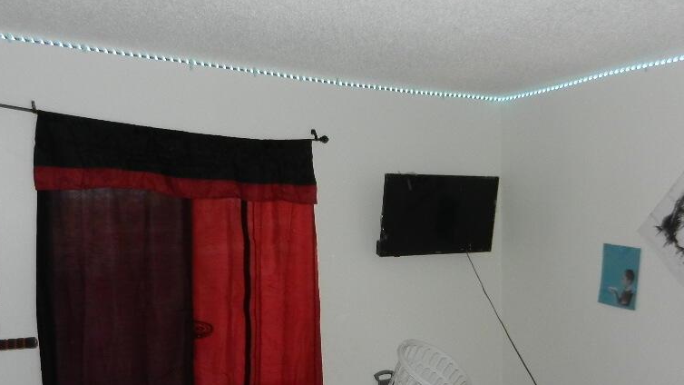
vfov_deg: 31.7
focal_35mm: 37
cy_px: 265
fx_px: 671
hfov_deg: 53.5
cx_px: 423
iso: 200
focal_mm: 4.5
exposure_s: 1/30
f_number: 3.5
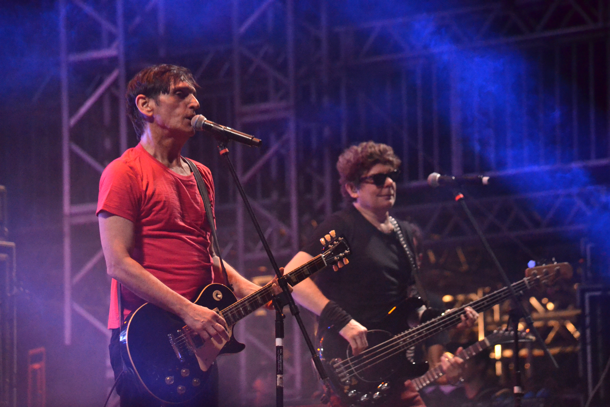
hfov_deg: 11.0
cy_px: 204
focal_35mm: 188
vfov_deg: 7.3
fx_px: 3177
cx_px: 305
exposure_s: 1/250
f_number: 4.8
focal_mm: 125
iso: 3200
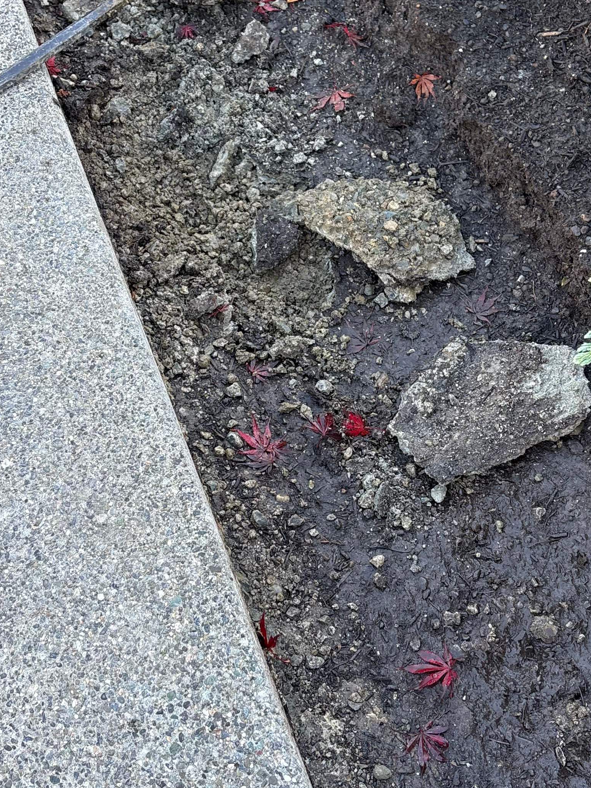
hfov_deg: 28.5
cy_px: 337
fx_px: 1161
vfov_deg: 37.4
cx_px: 320
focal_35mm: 51
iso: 40
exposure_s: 1/122
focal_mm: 5.96
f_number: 1.6
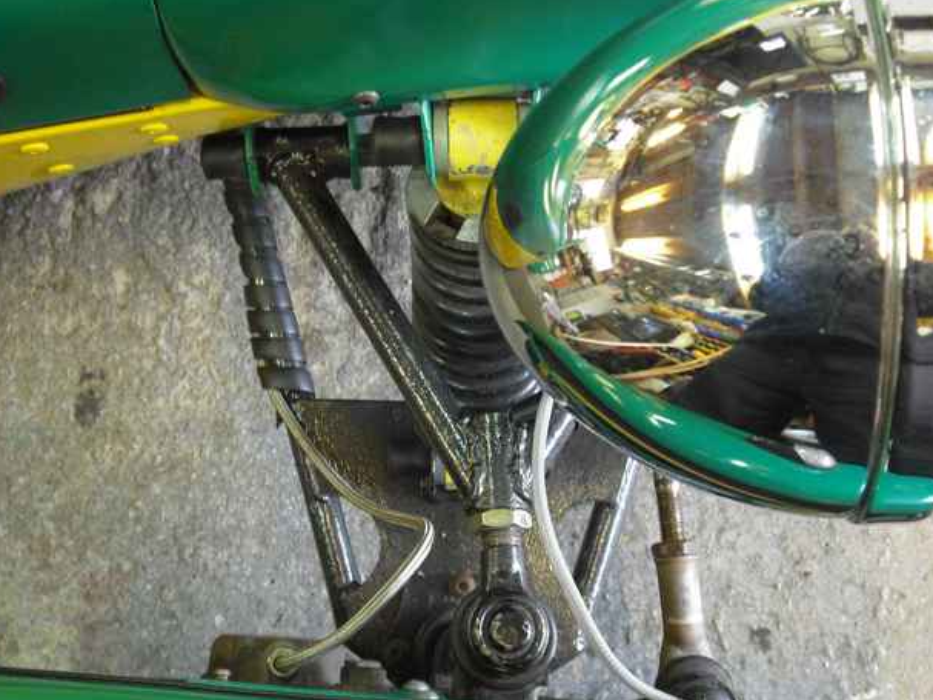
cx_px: 473
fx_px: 1563
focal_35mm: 58
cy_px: 362
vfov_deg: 25.2
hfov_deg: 33.2
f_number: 3.4
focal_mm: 9
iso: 200
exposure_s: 1/6
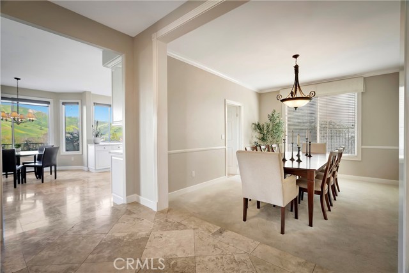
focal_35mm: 16
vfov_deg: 73.8
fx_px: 182
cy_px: 136
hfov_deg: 96.7
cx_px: 204
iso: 250
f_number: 10
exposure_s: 1/3
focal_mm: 16
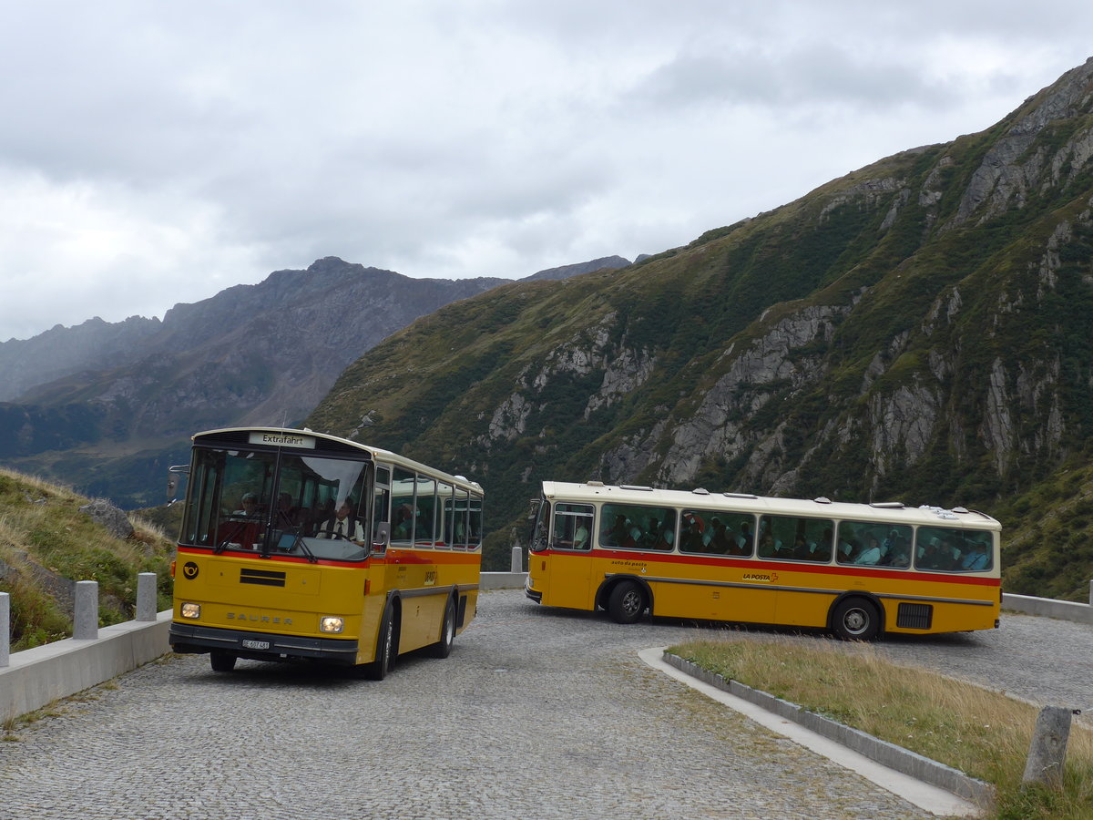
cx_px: 546
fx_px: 1547
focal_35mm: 49
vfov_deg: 29.7
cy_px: 410
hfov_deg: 38.9
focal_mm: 10.1
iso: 80
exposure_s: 1/800
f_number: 3.2
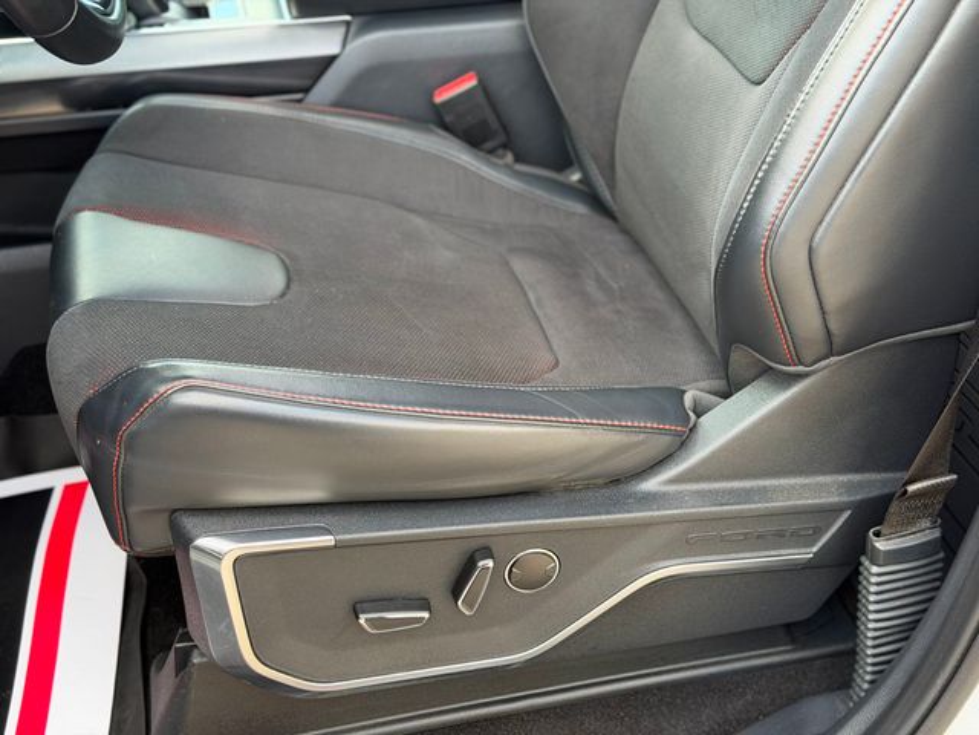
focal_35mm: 48
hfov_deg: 39.7
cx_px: 490
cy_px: 368
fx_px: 1358
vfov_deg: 30.3
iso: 125
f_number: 1.78
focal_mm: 6.76
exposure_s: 1/156
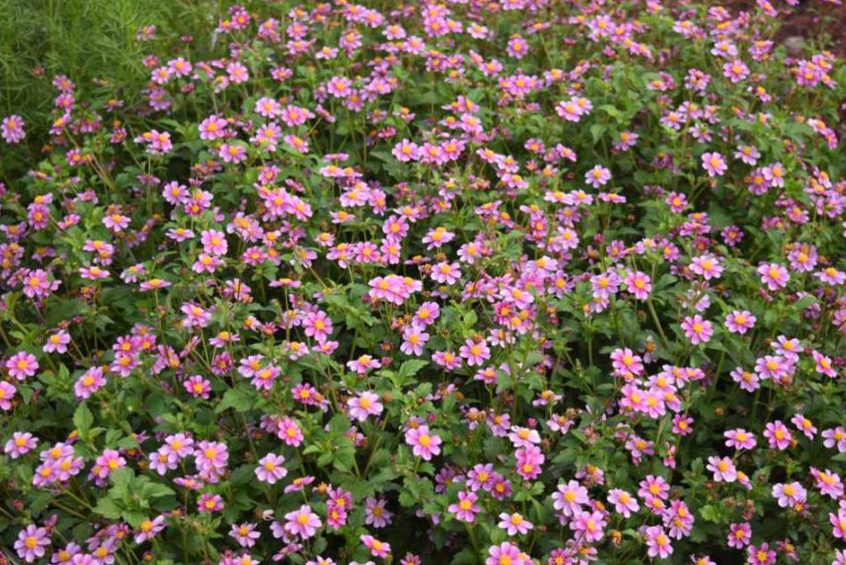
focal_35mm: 61
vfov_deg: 22.3
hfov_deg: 32.9
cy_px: 285
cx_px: 428
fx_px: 1434
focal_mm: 40
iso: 400
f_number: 5
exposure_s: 1/80
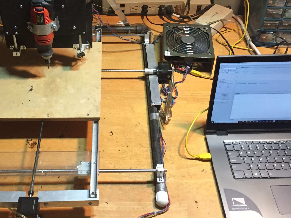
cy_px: 57
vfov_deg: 29.3
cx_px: 118
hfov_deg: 38.8
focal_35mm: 49
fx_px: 412
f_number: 2.2
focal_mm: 4.15
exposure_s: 1/30
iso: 200
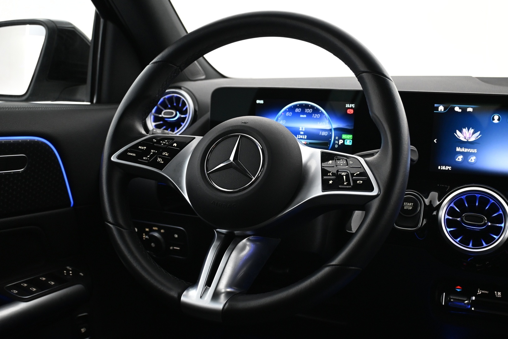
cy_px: 170
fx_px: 561
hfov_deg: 48.7
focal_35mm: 40
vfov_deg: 33.6
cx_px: 254
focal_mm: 26.5
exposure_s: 1/20
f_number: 4.5
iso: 1600
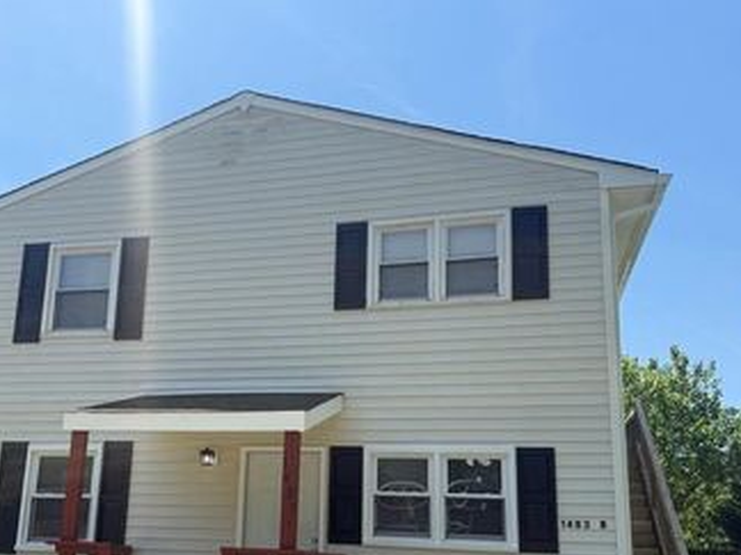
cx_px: 272
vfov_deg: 38.1
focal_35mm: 37
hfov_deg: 49.6
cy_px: 383
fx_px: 792
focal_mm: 6.76
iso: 80
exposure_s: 1/4405
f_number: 1.78
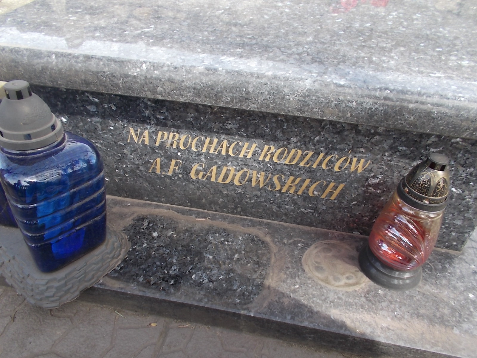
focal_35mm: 26
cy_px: 179
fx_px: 358
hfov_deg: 67.3
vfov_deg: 53.1
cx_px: 238
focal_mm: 4.6
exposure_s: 1/125
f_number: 3.2
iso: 80
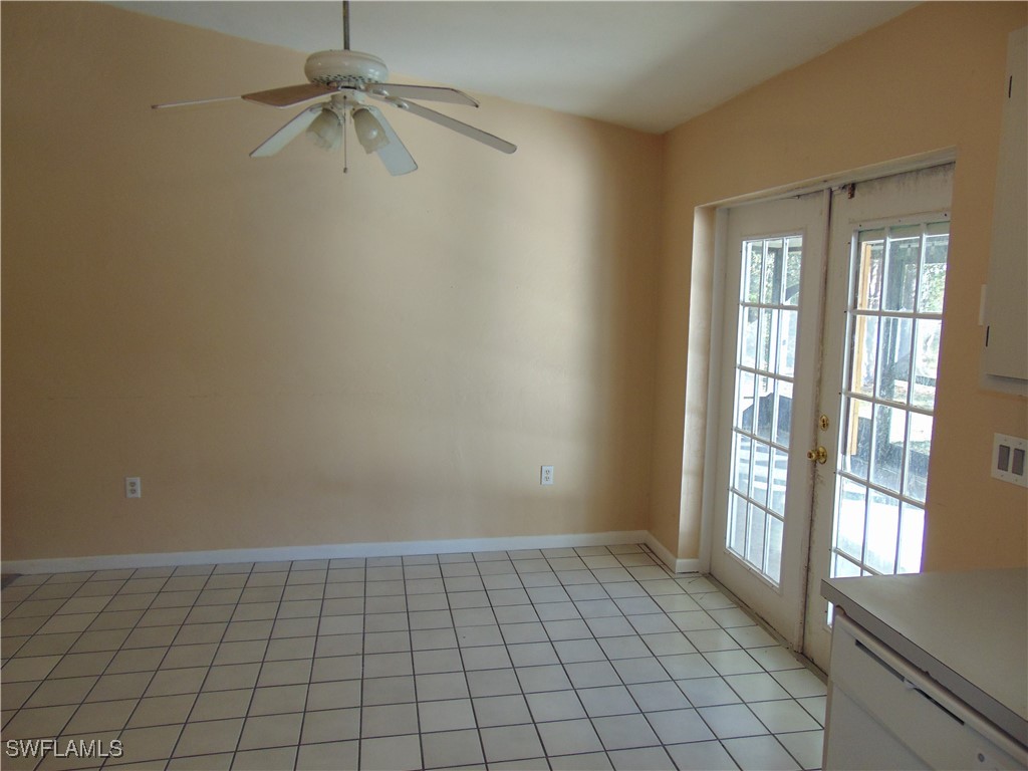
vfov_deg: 54.9
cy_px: 386
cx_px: 514
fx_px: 742
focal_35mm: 25
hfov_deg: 69.4
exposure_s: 1/30
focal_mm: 4.5
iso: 80
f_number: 3
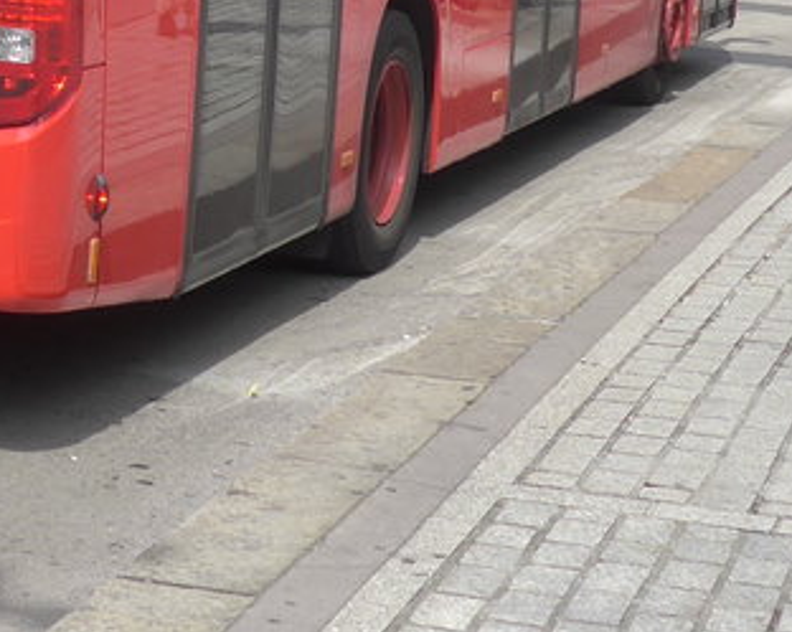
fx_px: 2553
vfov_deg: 13.4
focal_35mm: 109
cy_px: -289
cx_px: -213
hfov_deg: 16.7
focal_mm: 6
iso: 160
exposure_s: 1/800
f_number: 4.5
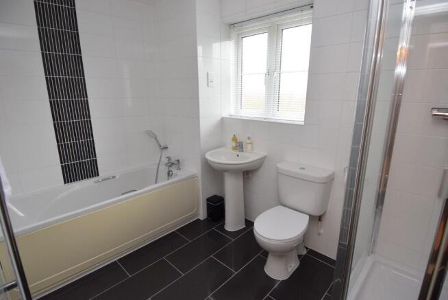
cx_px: 224
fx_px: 224
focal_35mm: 18
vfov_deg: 67.5
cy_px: 150
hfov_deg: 90.0
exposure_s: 1/60
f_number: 4
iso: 560
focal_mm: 12
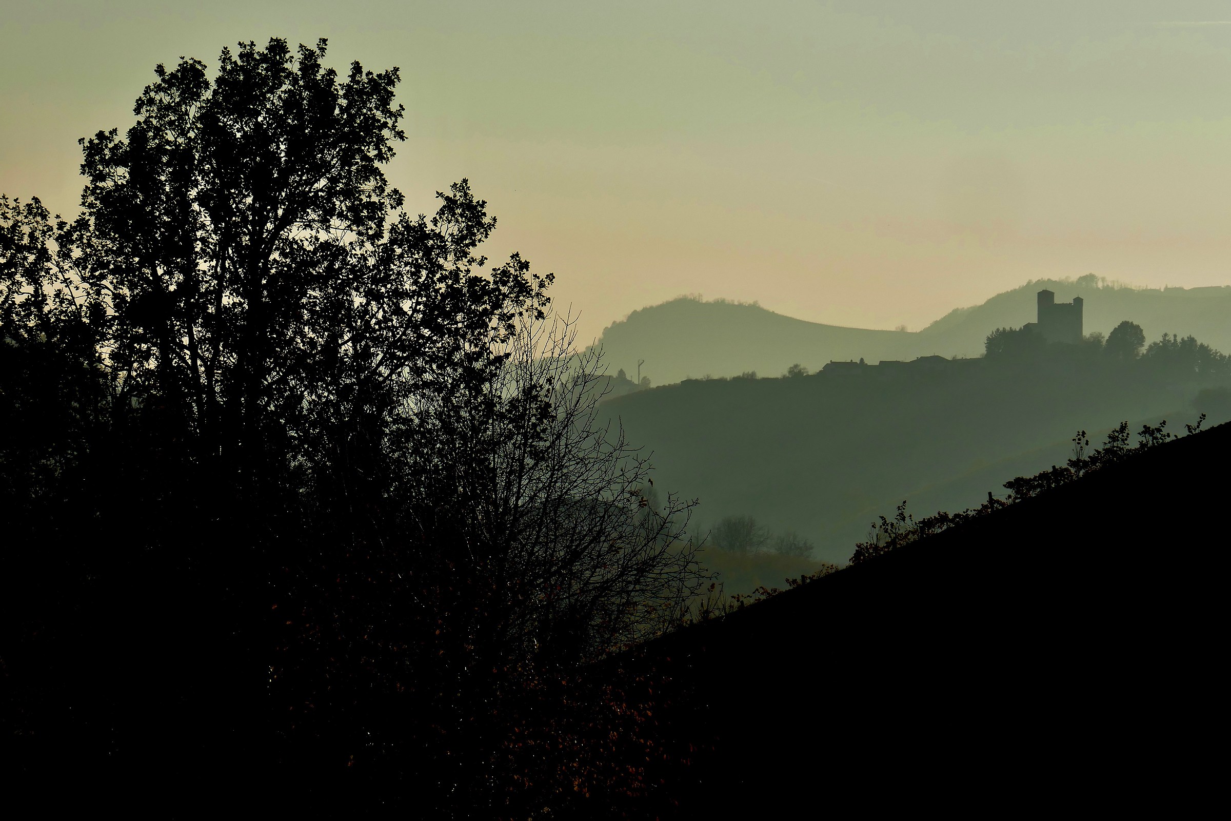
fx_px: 5949
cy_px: 410
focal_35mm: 174
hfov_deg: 11.8
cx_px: 616
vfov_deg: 7.9
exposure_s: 1/1000
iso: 125
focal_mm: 63.4
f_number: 7.1
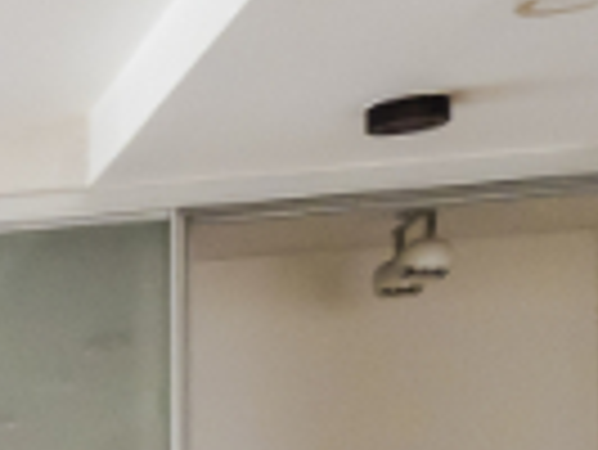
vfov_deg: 13.0
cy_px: 760
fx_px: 1816
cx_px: -1147
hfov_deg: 11.6
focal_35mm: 105
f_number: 4
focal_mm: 7
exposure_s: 1/20
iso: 400
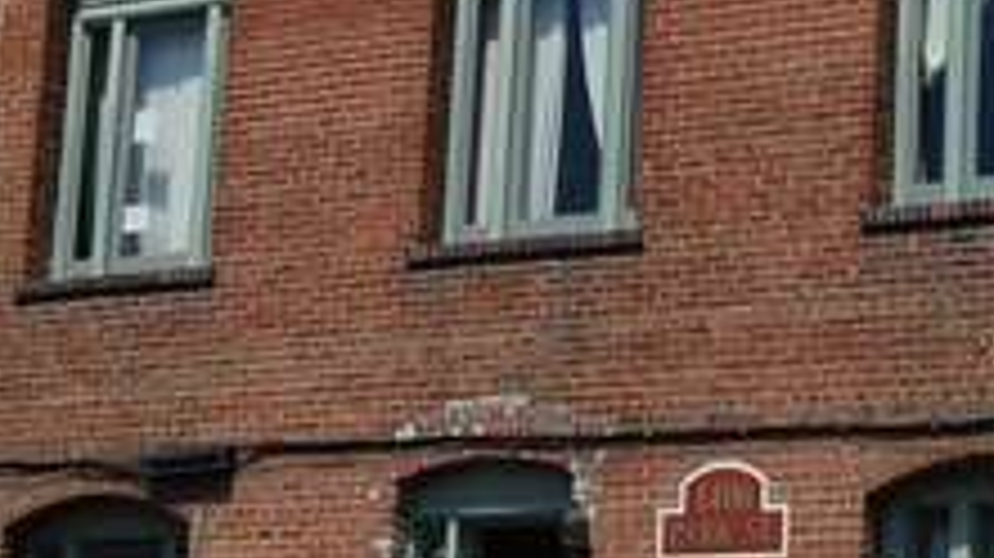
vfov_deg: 9.7
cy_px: 230
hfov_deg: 17.1
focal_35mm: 125
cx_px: 715
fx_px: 3293
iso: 200
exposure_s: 1/125
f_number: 16
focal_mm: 22
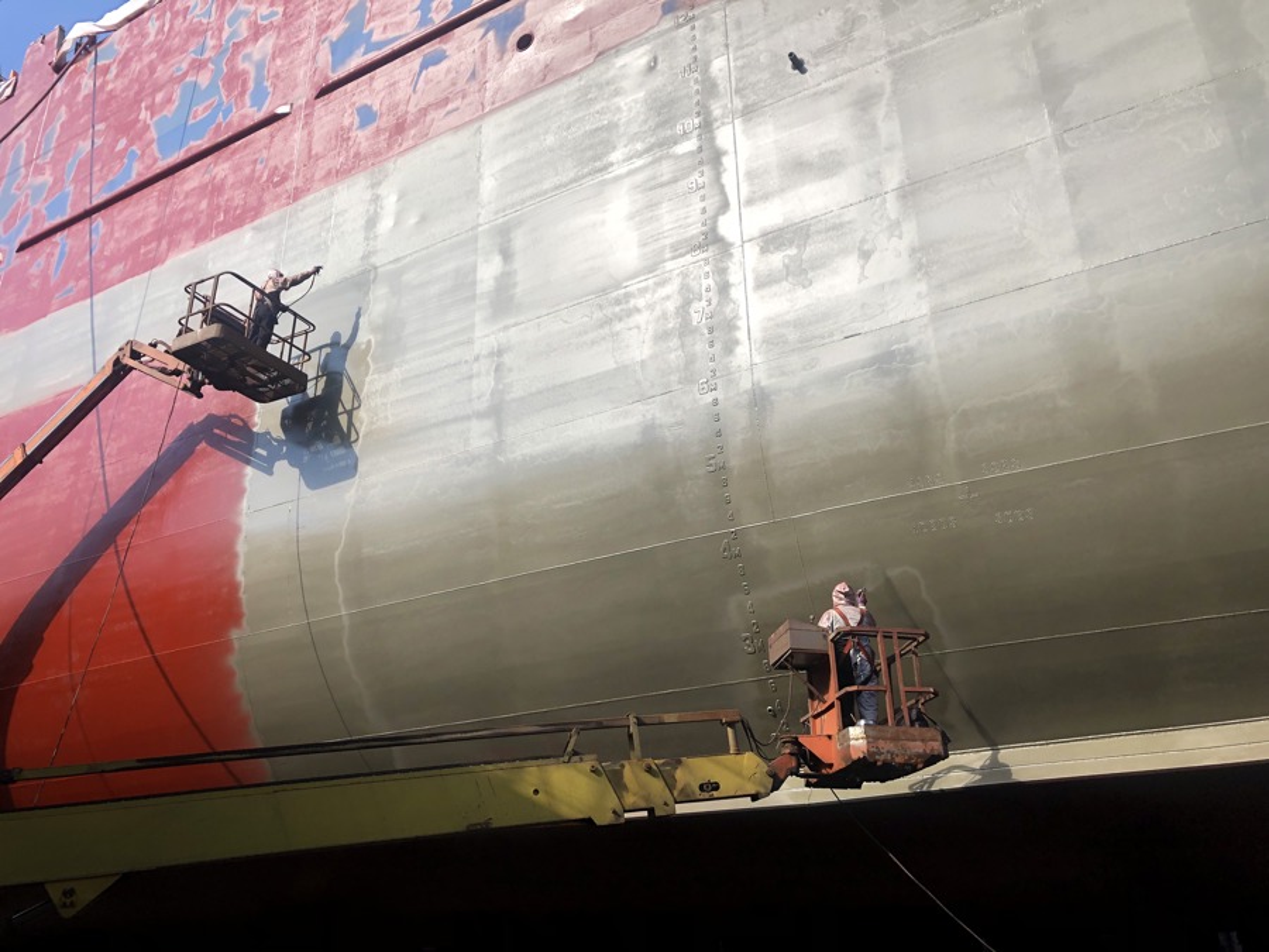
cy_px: 476
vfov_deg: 49.7
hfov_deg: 63.4
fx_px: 1026
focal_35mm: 28
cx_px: 634
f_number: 1.8
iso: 20
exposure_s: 1/2000
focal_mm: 3.99
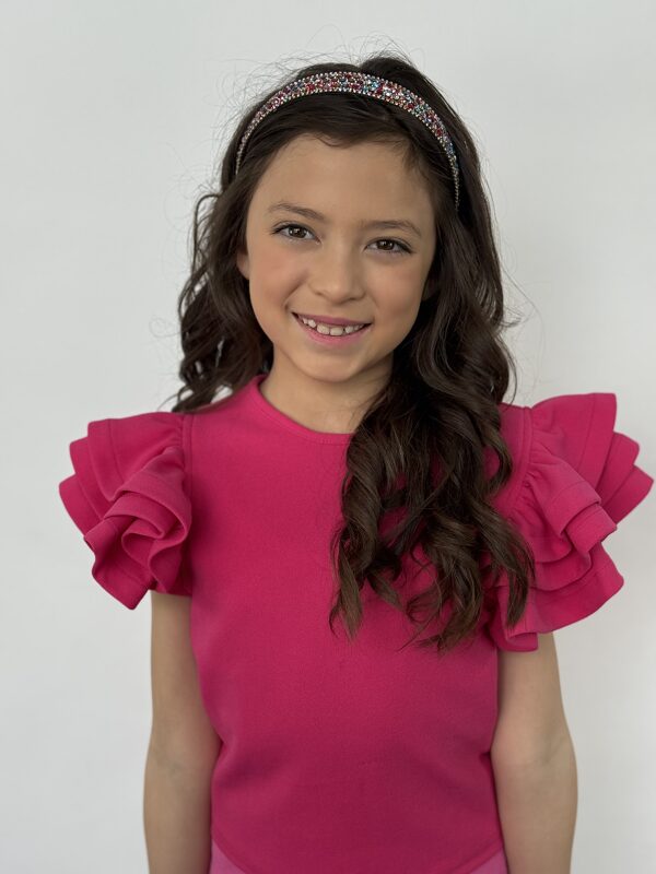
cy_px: 437
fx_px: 1213
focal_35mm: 48
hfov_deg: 30.3
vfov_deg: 39.7
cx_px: 328
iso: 64
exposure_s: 1/162
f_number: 1.78
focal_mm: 6.76
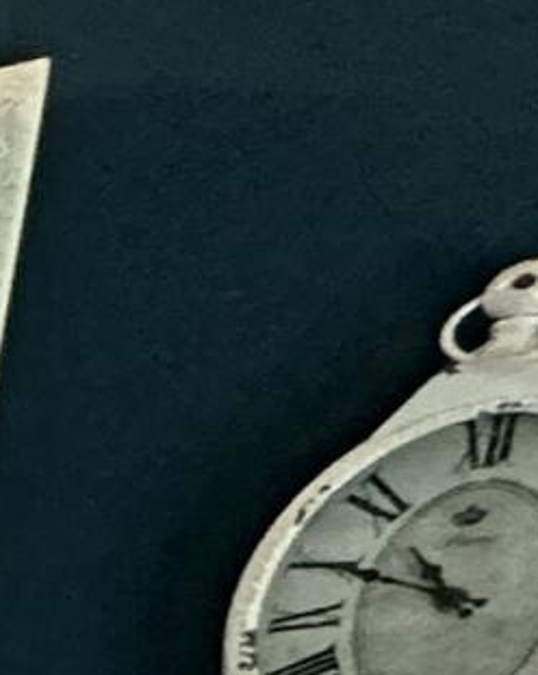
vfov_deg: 11.4
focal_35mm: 132
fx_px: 2632
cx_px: -2705
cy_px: 1756
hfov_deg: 5.2
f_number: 2.2
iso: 250
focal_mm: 2.22
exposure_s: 1/120
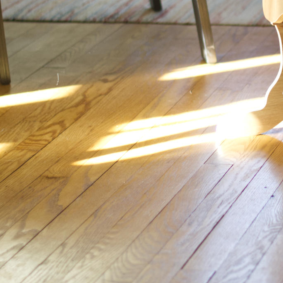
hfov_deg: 9.7
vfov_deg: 9.8
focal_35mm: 178
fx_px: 1646
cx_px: 313
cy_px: 40
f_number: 2
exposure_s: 1/80
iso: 200
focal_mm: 50
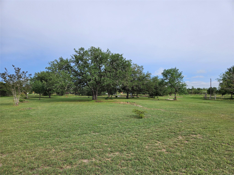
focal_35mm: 23
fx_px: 155
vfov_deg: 58.9
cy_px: 88
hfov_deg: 73.9
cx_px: 117
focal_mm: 5.4
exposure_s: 1/2430
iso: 25
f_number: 1.8
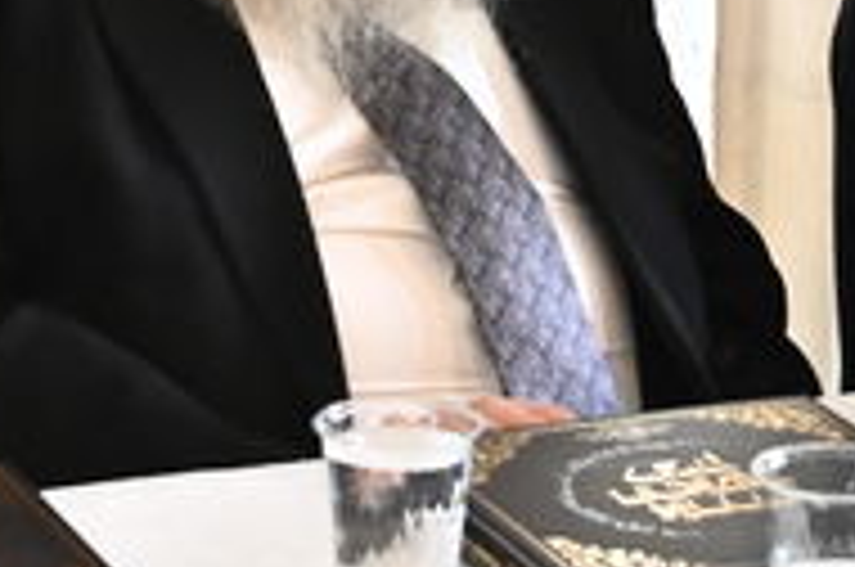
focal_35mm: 258
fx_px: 6117
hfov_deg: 8.0
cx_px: 634
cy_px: -569
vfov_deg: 5.2
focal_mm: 35
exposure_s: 1/160
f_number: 5
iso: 2500
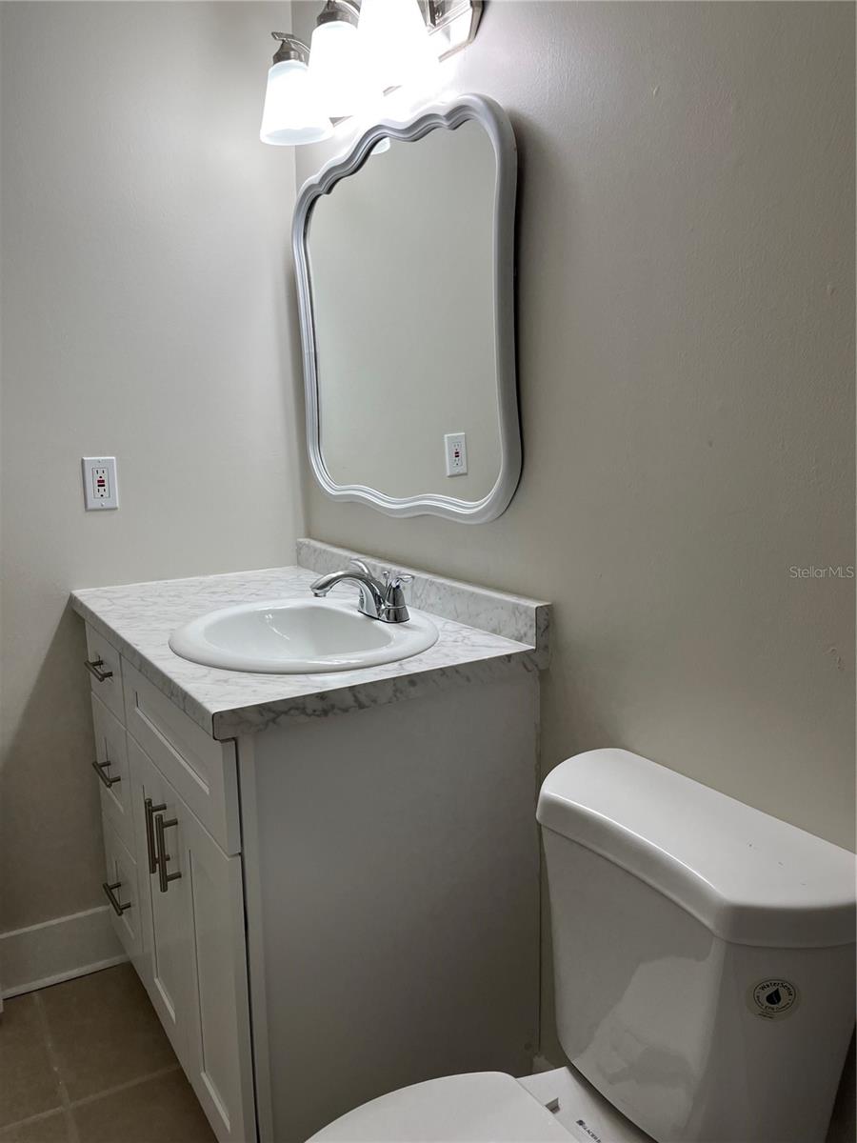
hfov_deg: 53.1
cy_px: 572
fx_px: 858
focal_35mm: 26
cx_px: 428
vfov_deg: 67.3
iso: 40
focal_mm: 5.1
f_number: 1.6
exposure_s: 1/120
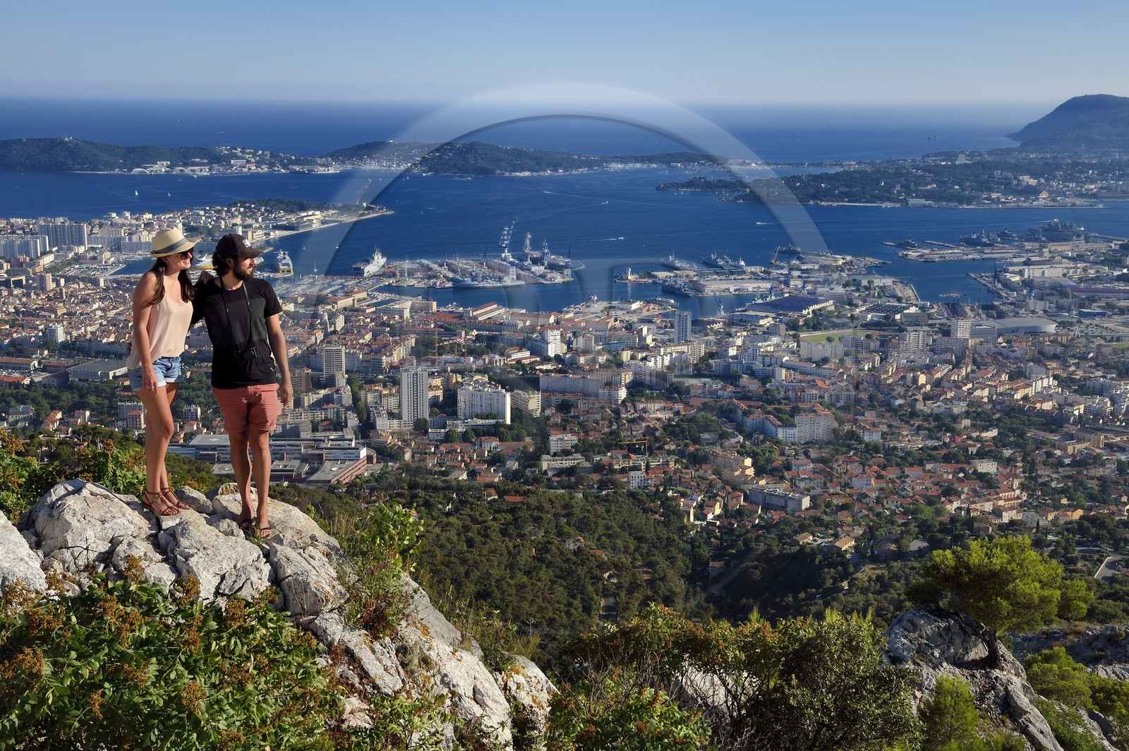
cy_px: 376
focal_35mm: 48
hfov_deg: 41.1
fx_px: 1504
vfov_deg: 28.0
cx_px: 564
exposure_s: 1/200
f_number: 13
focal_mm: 48
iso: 200
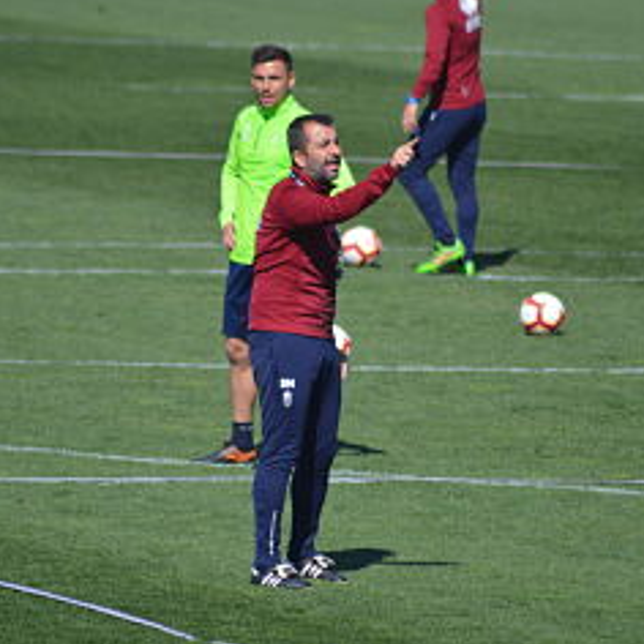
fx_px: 13618
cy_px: 352
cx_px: 317
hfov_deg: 2.7
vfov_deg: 2.7
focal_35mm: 647
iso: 360
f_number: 5.6
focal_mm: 300
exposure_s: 1/2000
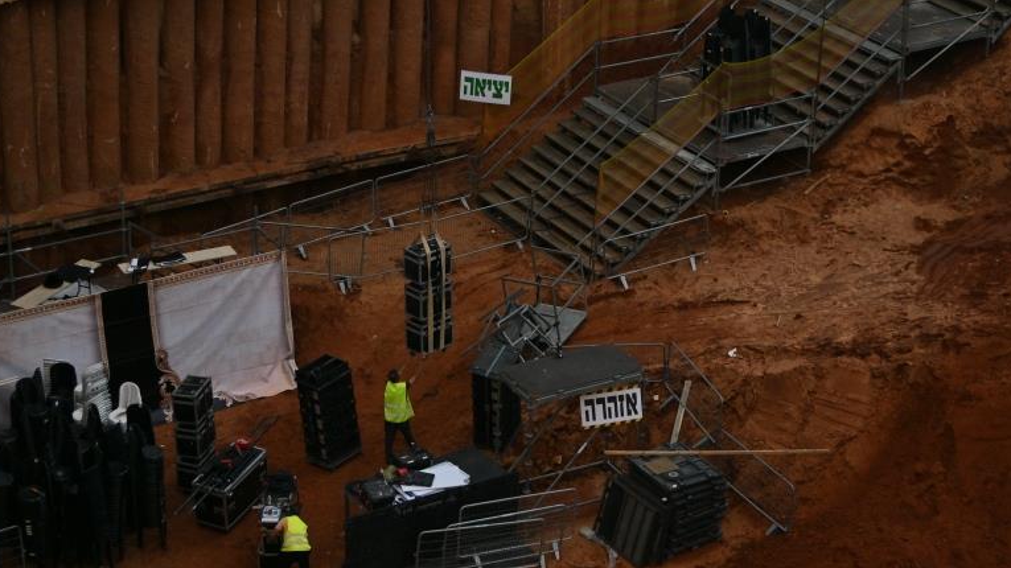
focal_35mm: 87
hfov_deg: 24.5
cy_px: 281
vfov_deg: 13.9
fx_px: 2332
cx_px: 531
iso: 250
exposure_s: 1/4000
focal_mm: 62
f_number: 4
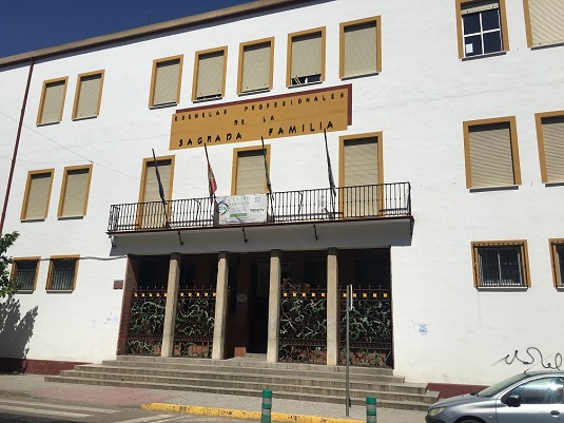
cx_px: 282
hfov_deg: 61.7
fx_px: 472
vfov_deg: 48.2
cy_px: 212
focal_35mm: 29
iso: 25
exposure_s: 1/3497
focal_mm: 4.15
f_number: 2.2
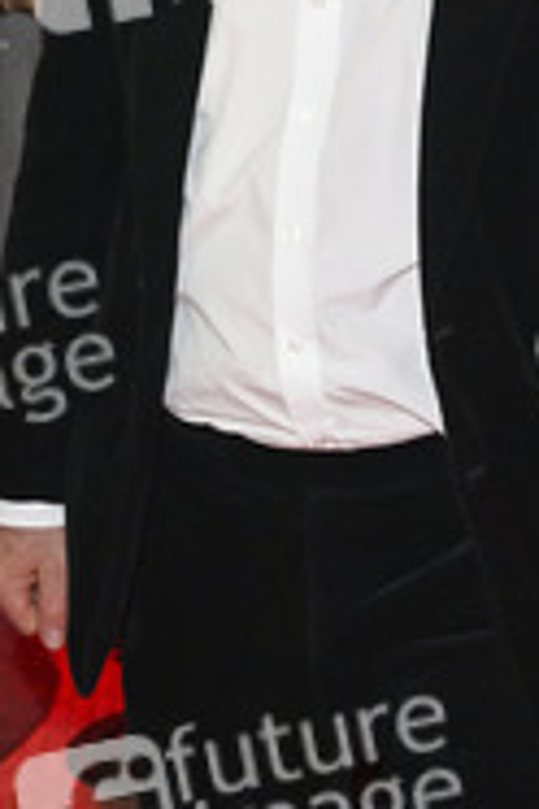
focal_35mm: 118
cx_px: 365
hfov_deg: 11.6
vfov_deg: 17.2
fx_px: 2650
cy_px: 148
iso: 1600
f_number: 5.6
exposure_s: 1/200
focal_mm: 55
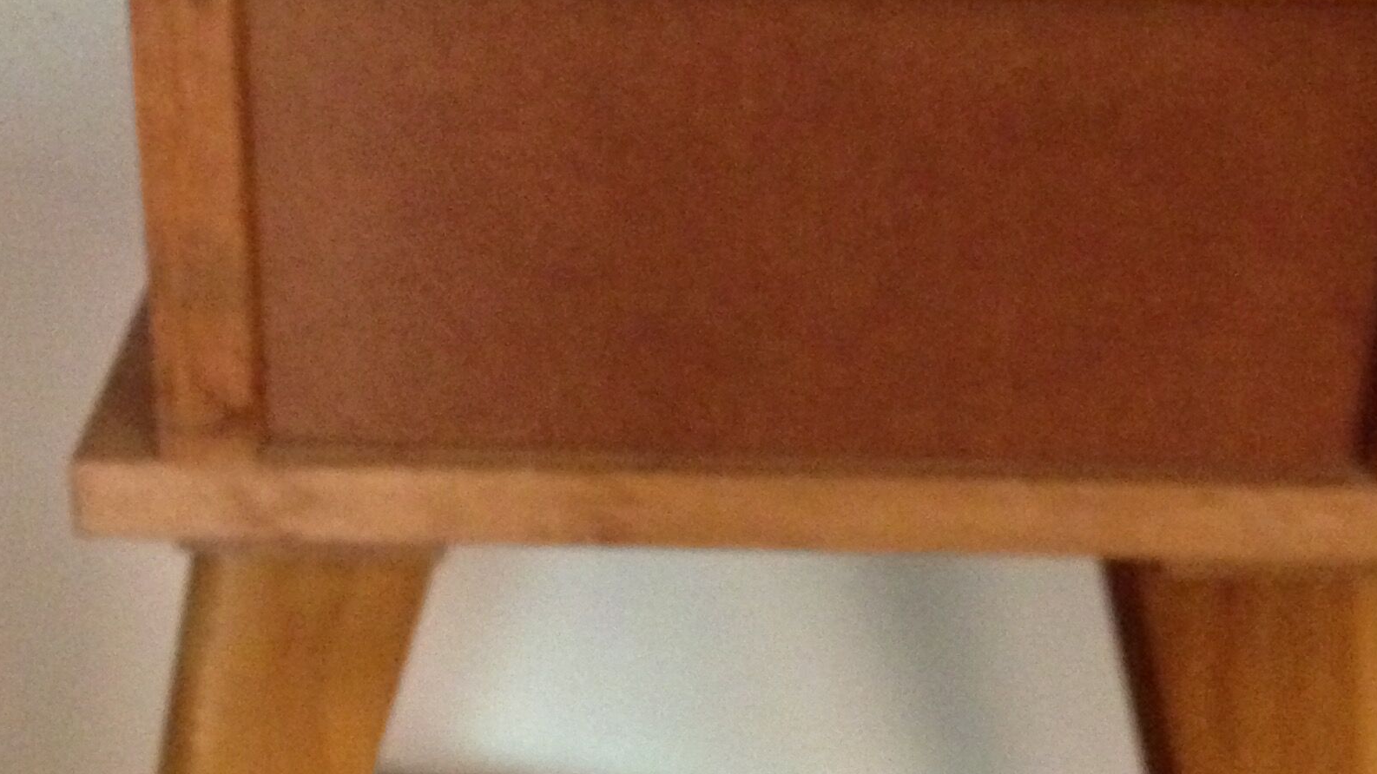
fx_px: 2702
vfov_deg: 16.3
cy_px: 538
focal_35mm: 74
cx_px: 740
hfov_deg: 28.6
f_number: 2.4
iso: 640
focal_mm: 4.12
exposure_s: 1/15
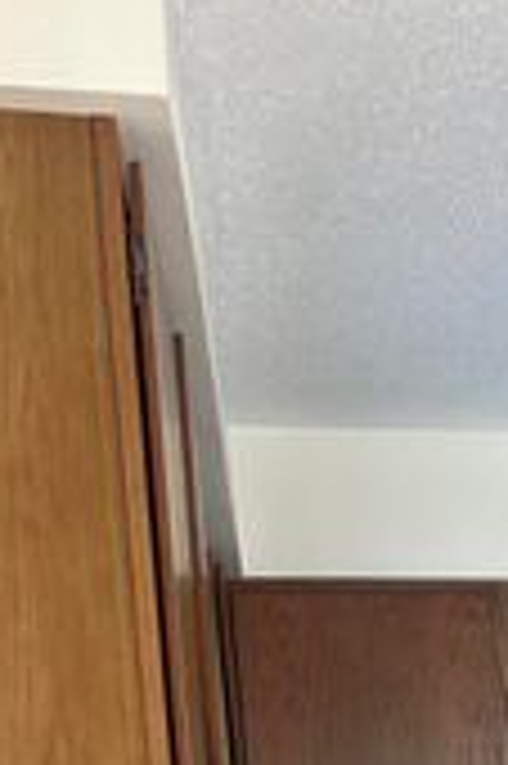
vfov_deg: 17.1
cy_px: 1375
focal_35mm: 98
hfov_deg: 12.9
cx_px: 850
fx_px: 2078
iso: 80
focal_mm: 6.86
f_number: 1.78
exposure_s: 1/121
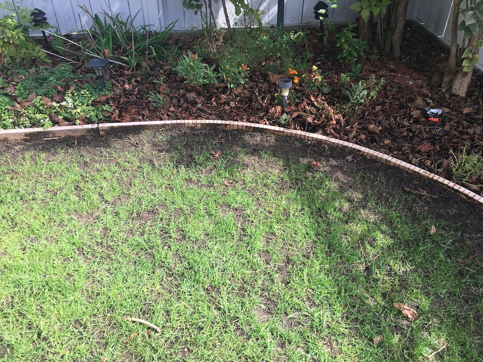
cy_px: 181
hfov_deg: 61.7
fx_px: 405
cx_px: 242
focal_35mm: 29
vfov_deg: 48.2
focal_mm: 4.15
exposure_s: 1/177
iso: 25
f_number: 2.2
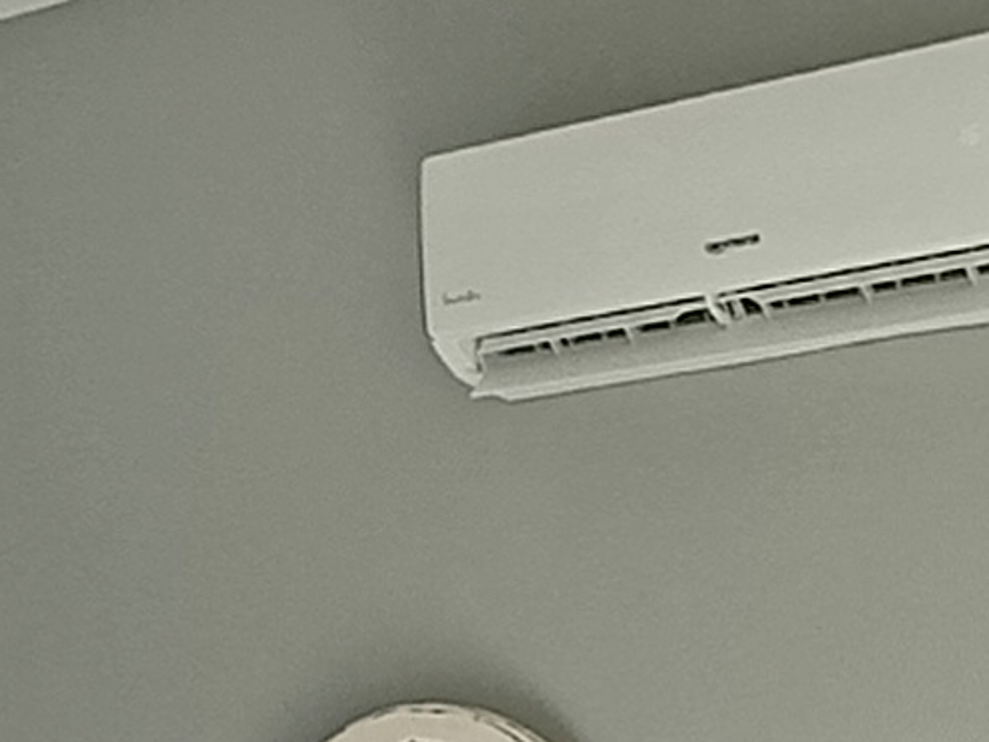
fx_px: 3001
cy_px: 977
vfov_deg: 13.6
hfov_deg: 18.7
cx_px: 366
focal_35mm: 105
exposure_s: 1/99.9
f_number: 2.2
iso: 64
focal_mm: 1.65
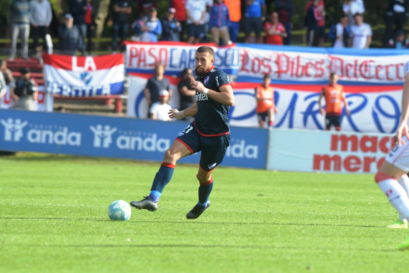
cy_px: 136
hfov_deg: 4.6
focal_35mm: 450
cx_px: 204
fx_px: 5113
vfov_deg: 3.1
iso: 500
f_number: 5.6
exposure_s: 1/640
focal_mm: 300
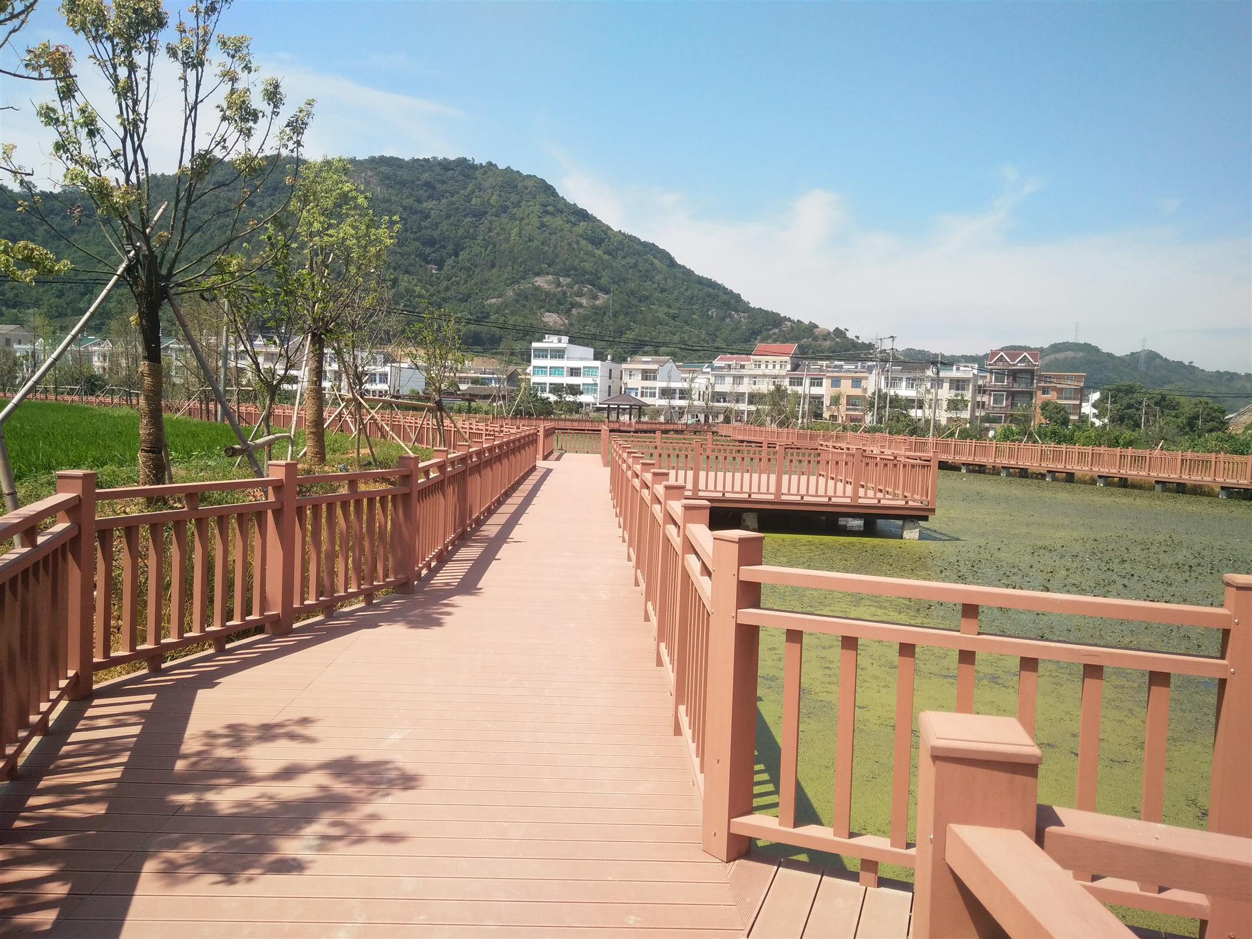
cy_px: 470
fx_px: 760
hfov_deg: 79.0
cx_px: 626
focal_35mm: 21
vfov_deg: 63.4
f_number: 2.2
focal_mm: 3.66
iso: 50
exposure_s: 1/1121
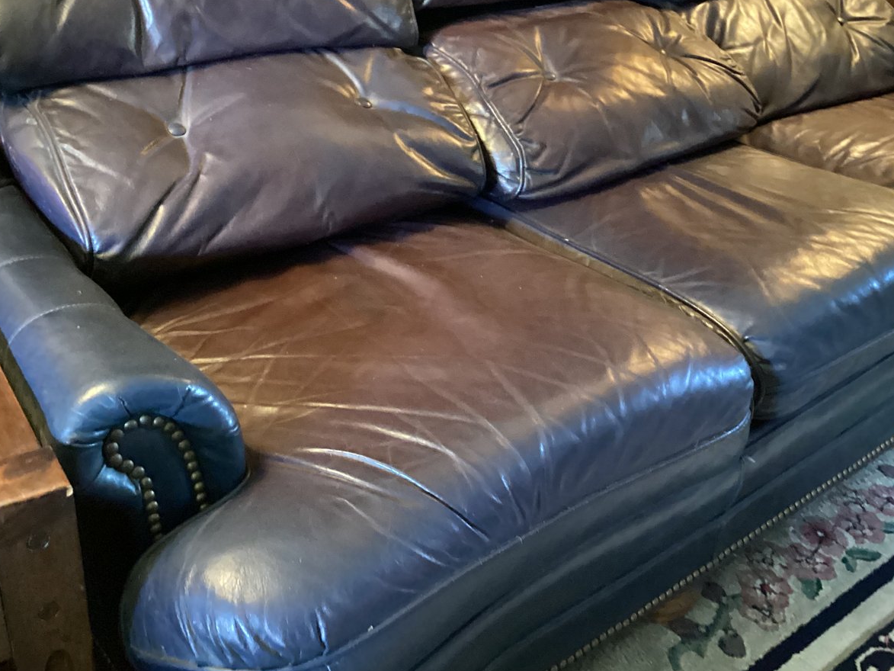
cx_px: 468
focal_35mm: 40
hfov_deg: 46.8
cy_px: 254
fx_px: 1033
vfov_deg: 35.8
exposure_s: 1/17
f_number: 2.4
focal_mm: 3.3
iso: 800
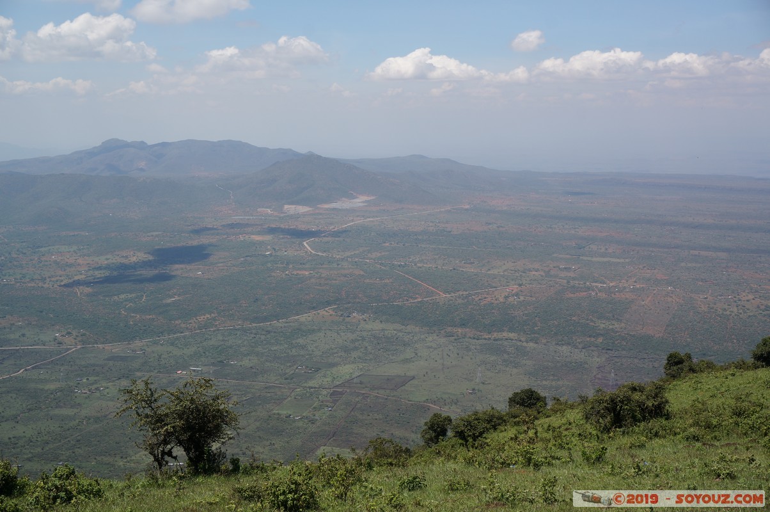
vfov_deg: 29.8
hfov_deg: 43.6
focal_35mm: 45
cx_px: 385
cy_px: 256
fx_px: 961
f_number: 9
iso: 100
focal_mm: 30
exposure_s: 1/250
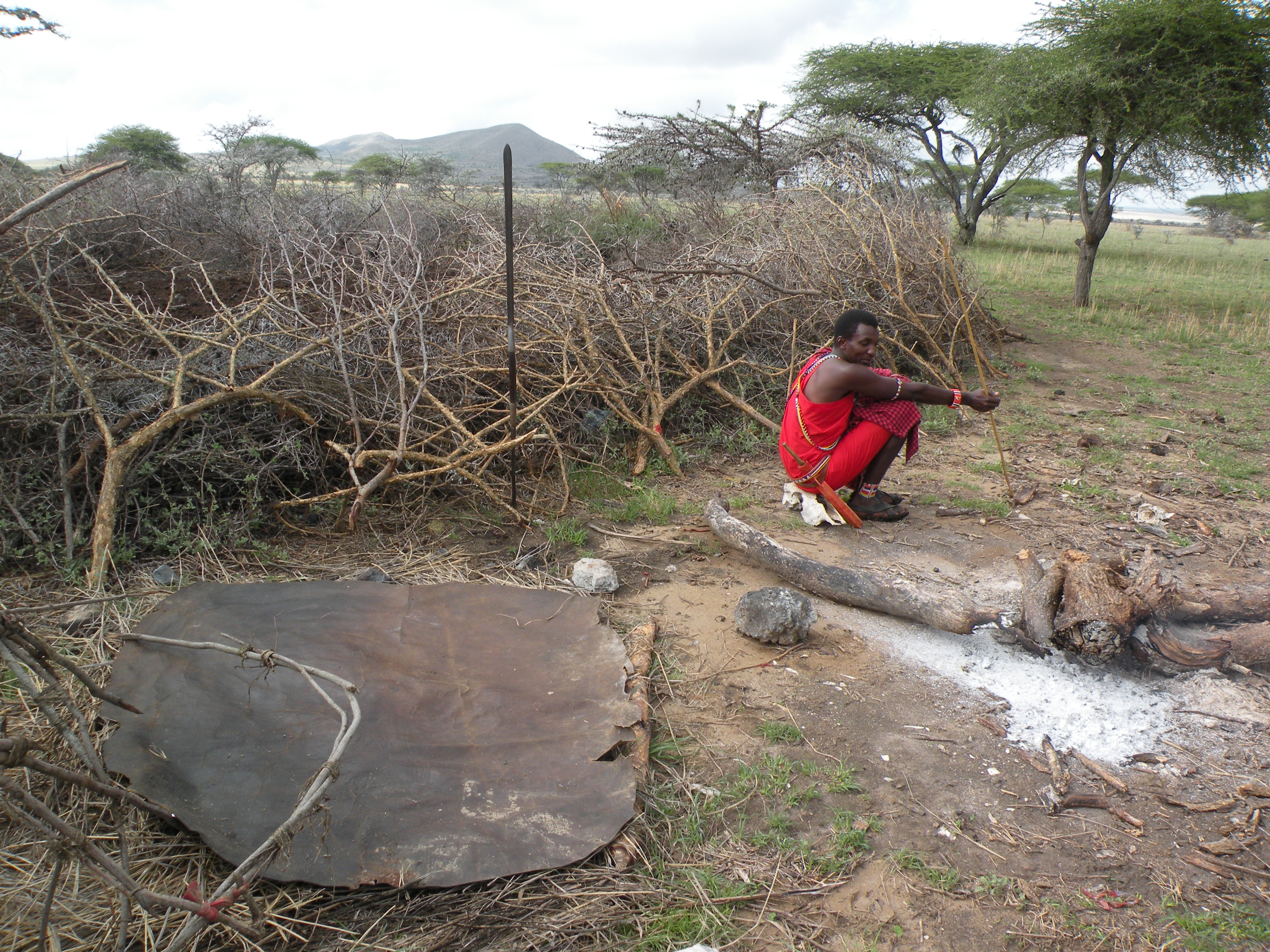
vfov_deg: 51.4
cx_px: 635
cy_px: 476
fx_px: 991
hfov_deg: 65.3
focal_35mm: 27
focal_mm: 4.7
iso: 64
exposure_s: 1/160
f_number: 5.6
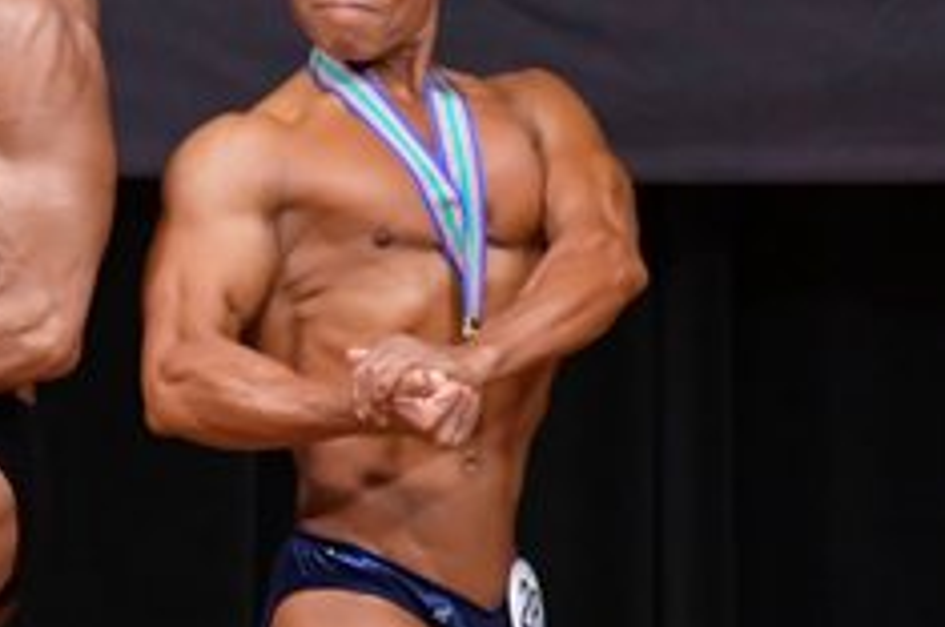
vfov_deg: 1.5
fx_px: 24667
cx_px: -207
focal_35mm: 941
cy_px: 422
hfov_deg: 2.2
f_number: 5.6
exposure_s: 1/400
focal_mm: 190
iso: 4000
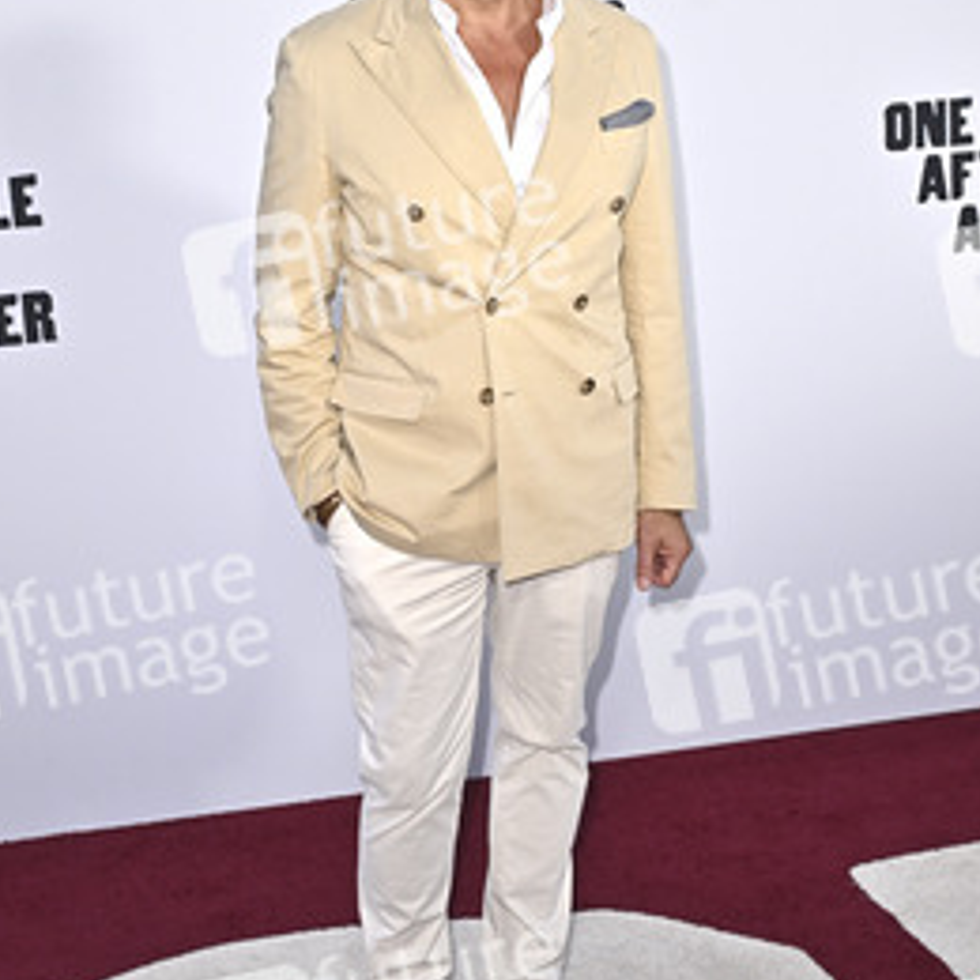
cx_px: 486
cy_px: 456
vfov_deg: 26.9
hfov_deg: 26.9
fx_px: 2050
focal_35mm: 64
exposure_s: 1/320
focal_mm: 49
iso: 800
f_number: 5
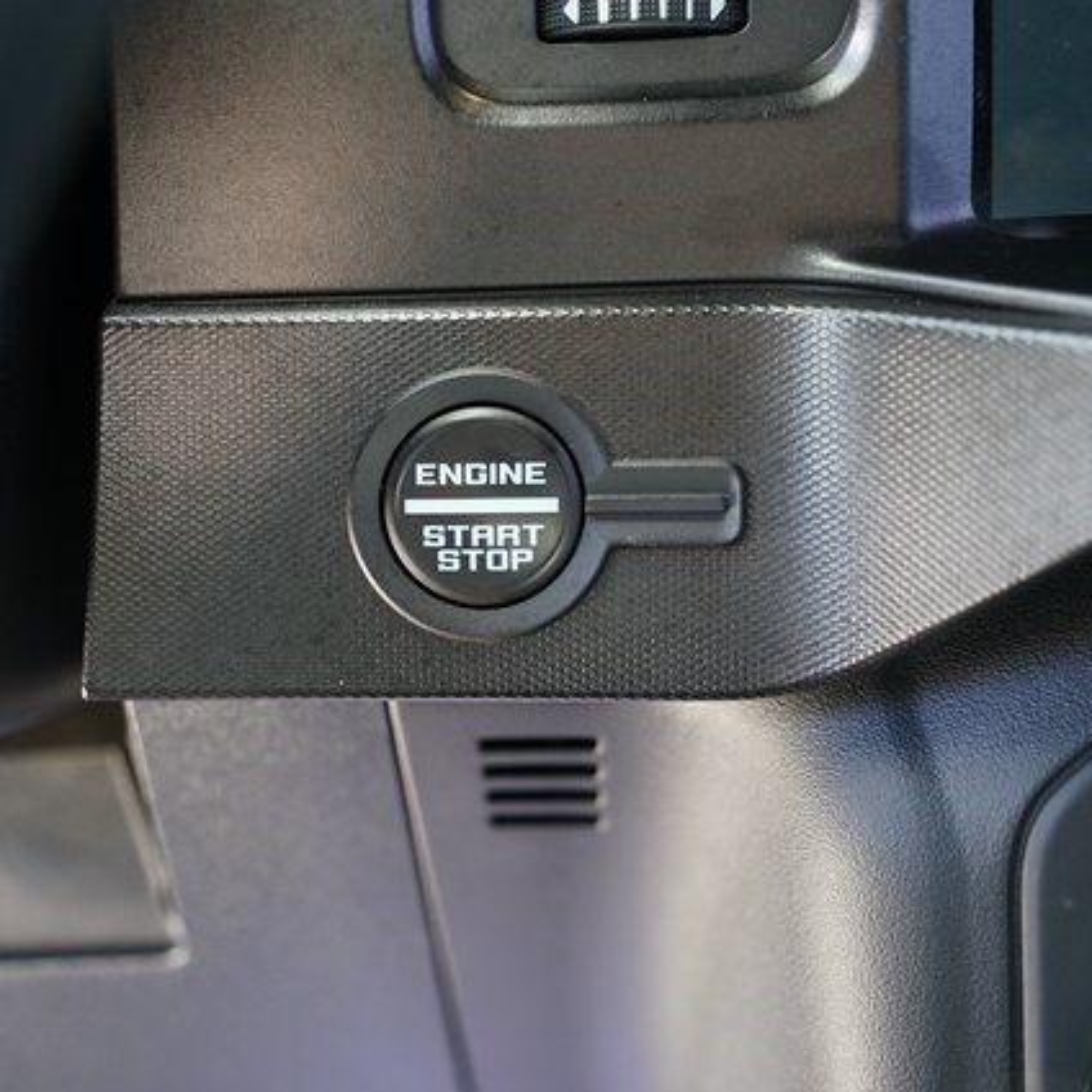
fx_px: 1785
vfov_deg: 34.0
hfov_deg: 33.9
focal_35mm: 50
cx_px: 453
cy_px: 547
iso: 1600
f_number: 4
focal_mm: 39
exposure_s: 1/60
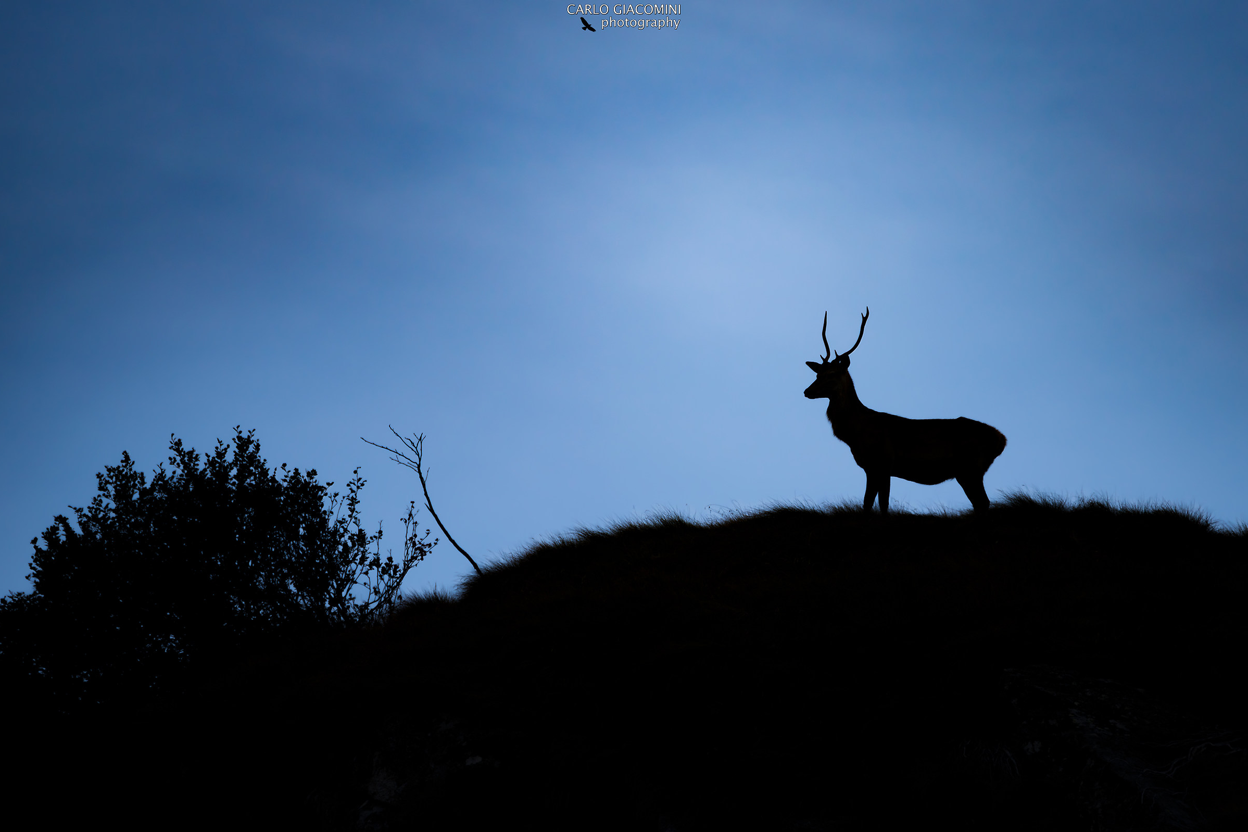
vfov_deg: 2.3
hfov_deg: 3.4
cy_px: 417
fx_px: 20833
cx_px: 624
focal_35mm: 601
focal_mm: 600
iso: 180
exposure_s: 1/400
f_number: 6.3
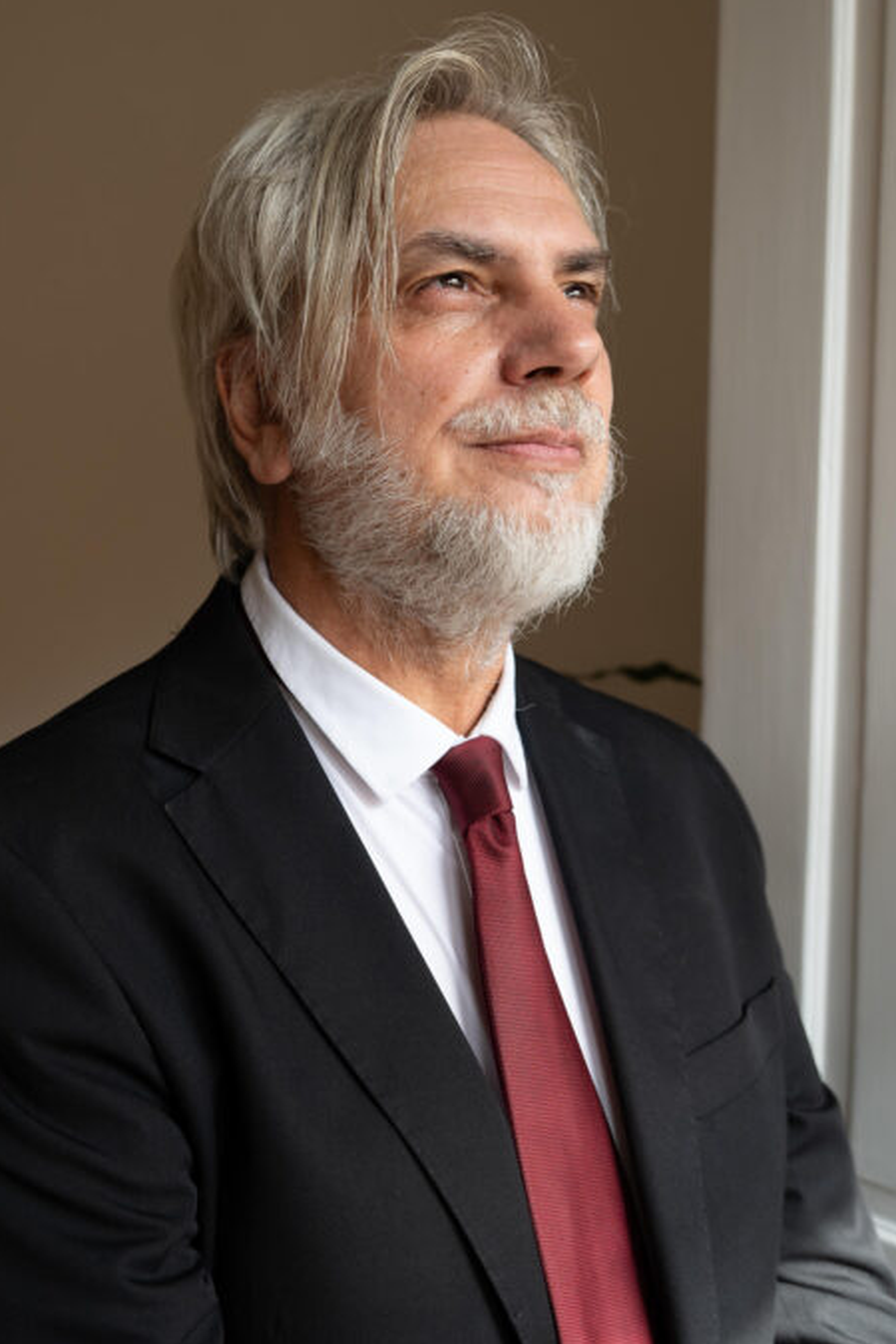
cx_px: 117
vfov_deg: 41.9
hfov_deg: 27.8
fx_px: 1755
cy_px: 670
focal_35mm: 47
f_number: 3.5
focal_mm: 31
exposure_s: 1/500
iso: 800
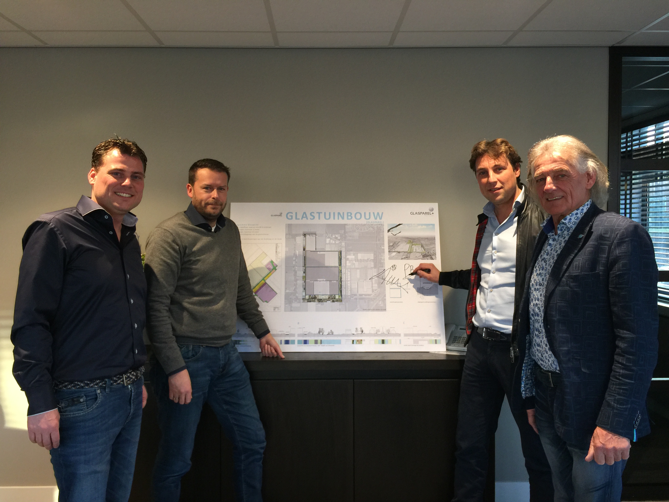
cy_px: 251
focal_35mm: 29
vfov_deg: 48.2
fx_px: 560
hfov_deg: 61.7
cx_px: 334
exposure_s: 1/33
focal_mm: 4.15
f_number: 2.2
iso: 50
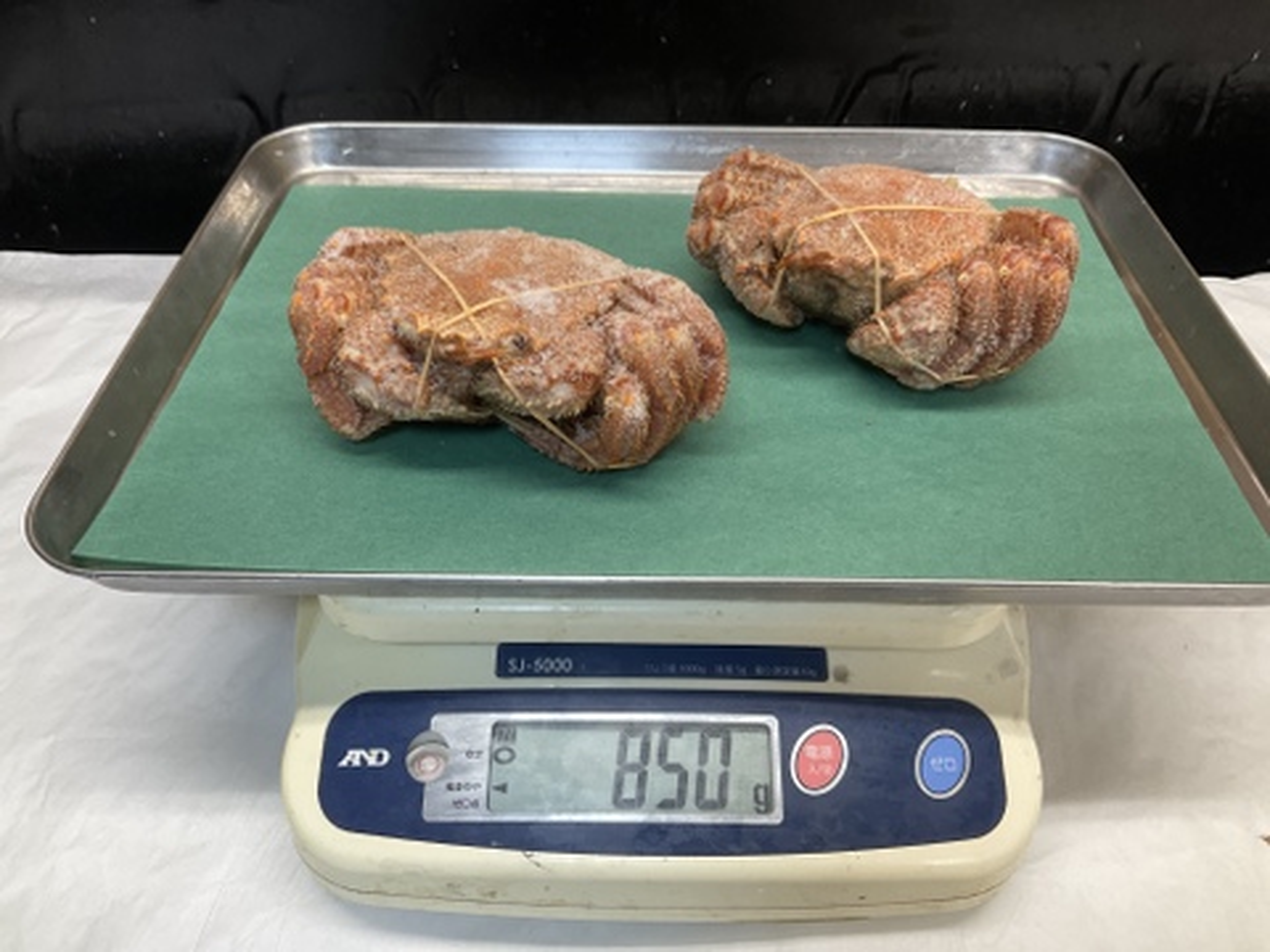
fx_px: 1064
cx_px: 635
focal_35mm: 29
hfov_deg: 61.7
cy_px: 476
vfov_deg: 48.2
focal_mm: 3
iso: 50
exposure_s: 1/120
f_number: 1.8
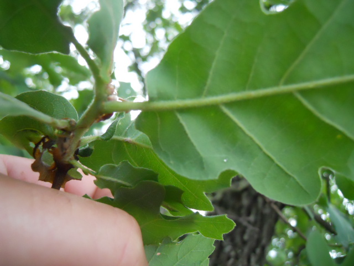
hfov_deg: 63.4
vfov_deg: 49.7
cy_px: 133
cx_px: 177
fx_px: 286
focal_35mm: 28
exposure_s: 1/500
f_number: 2.7
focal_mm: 5
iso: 800
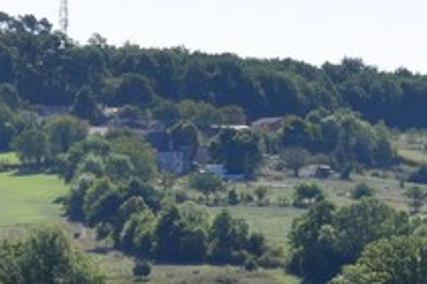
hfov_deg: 5.7
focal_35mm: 359
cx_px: 22
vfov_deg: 3.8
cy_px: 594
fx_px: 4252
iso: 200
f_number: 10
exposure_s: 1/400
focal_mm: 42
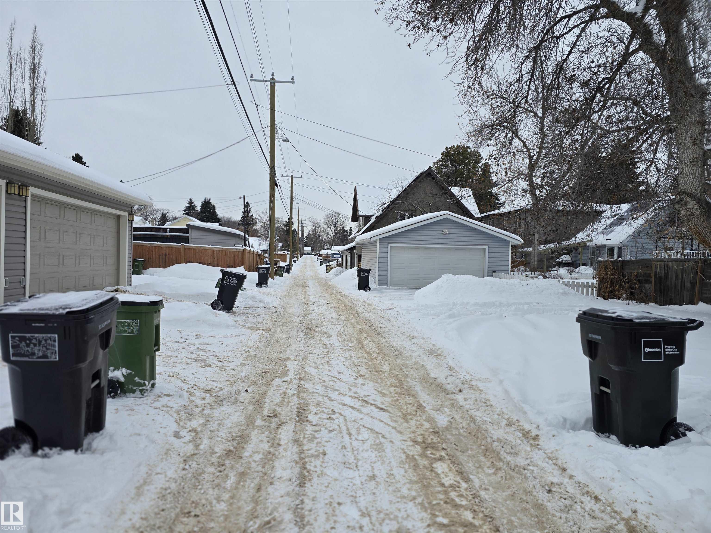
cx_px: 356
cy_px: 266
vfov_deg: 58.9
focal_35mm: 23
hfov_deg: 73.9
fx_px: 472
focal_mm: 6.3
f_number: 1.7
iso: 12
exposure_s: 1/286
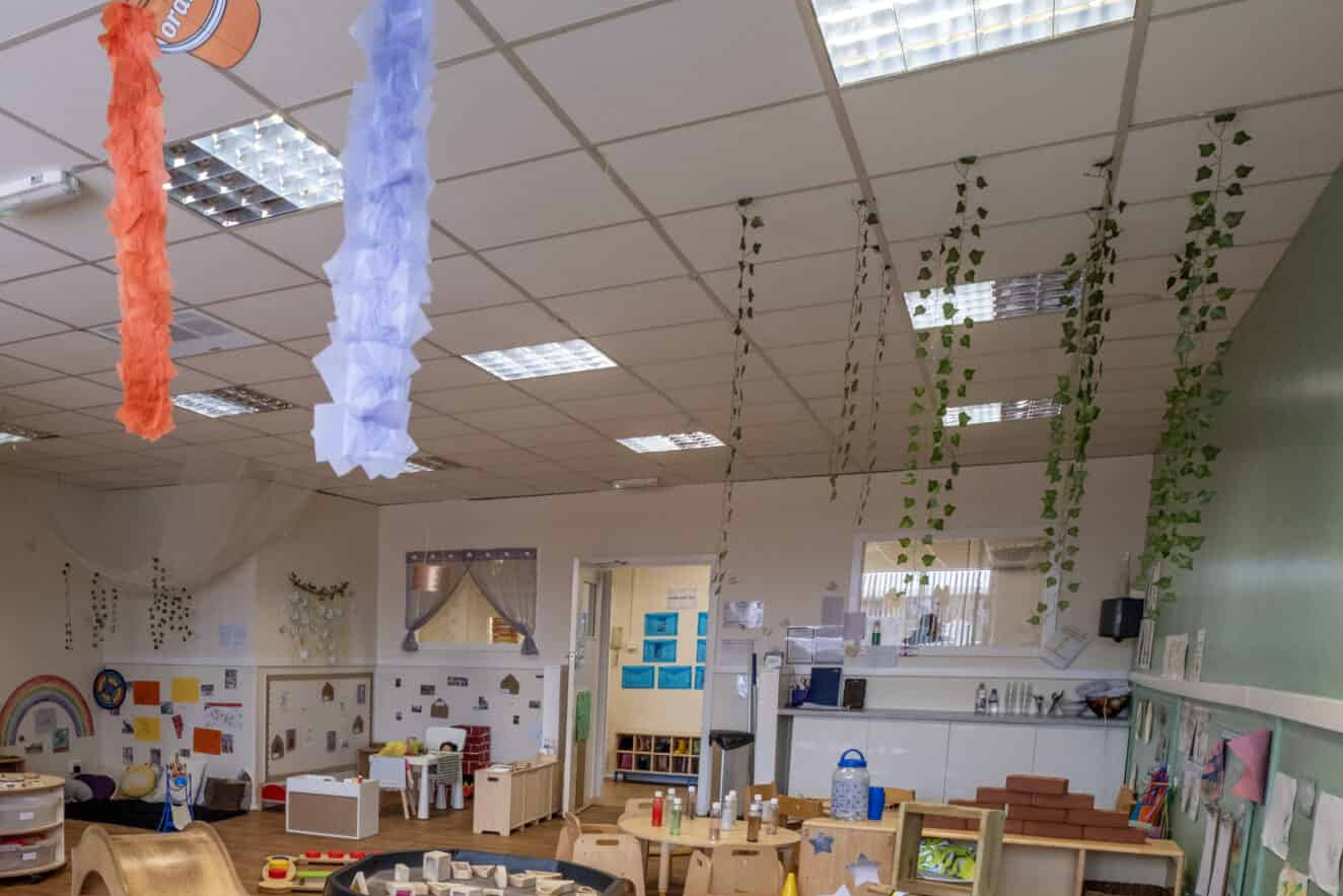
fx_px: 1082
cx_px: 292
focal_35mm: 29
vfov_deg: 41.4
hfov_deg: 59.3
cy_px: 809
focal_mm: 10
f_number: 5.6
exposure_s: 1/50
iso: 640
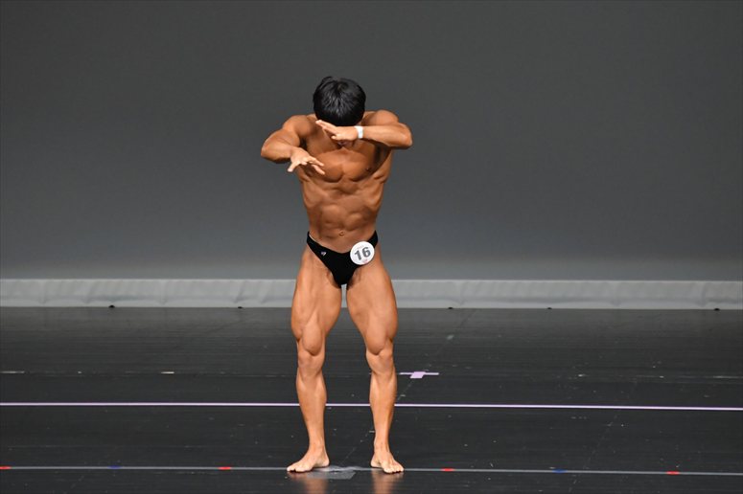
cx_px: 372
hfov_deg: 6.0
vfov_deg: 4.0
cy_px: 247
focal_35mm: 345
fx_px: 7117
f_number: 5.6
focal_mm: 230
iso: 4000
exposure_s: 1/400
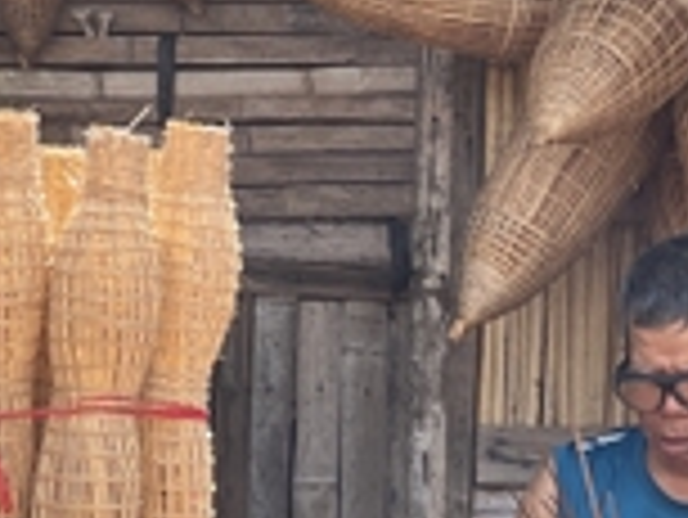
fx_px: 4814
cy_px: 482
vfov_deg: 6.1
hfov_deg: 8.1
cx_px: 917
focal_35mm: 242
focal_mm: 9
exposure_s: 1/121
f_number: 2.8
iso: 40
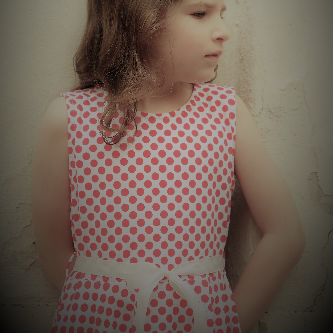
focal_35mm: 98
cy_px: 82
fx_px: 1067
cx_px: 167
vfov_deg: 17.6
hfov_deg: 17.7
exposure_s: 1/350
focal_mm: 50.5
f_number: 4
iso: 200
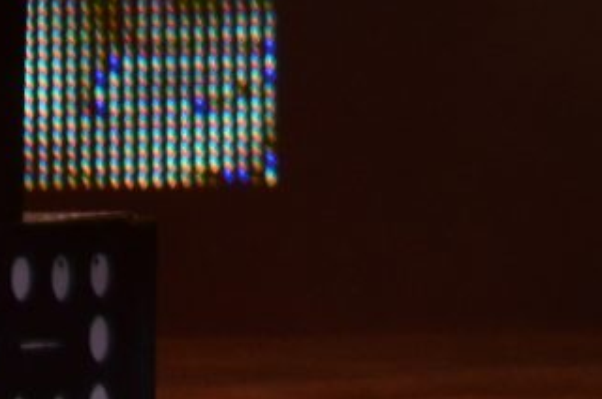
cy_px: -128
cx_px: 1089
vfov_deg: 0.8
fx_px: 28074
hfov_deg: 1.2
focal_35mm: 1682
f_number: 5.3
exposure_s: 1/125
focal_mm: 175
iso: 800
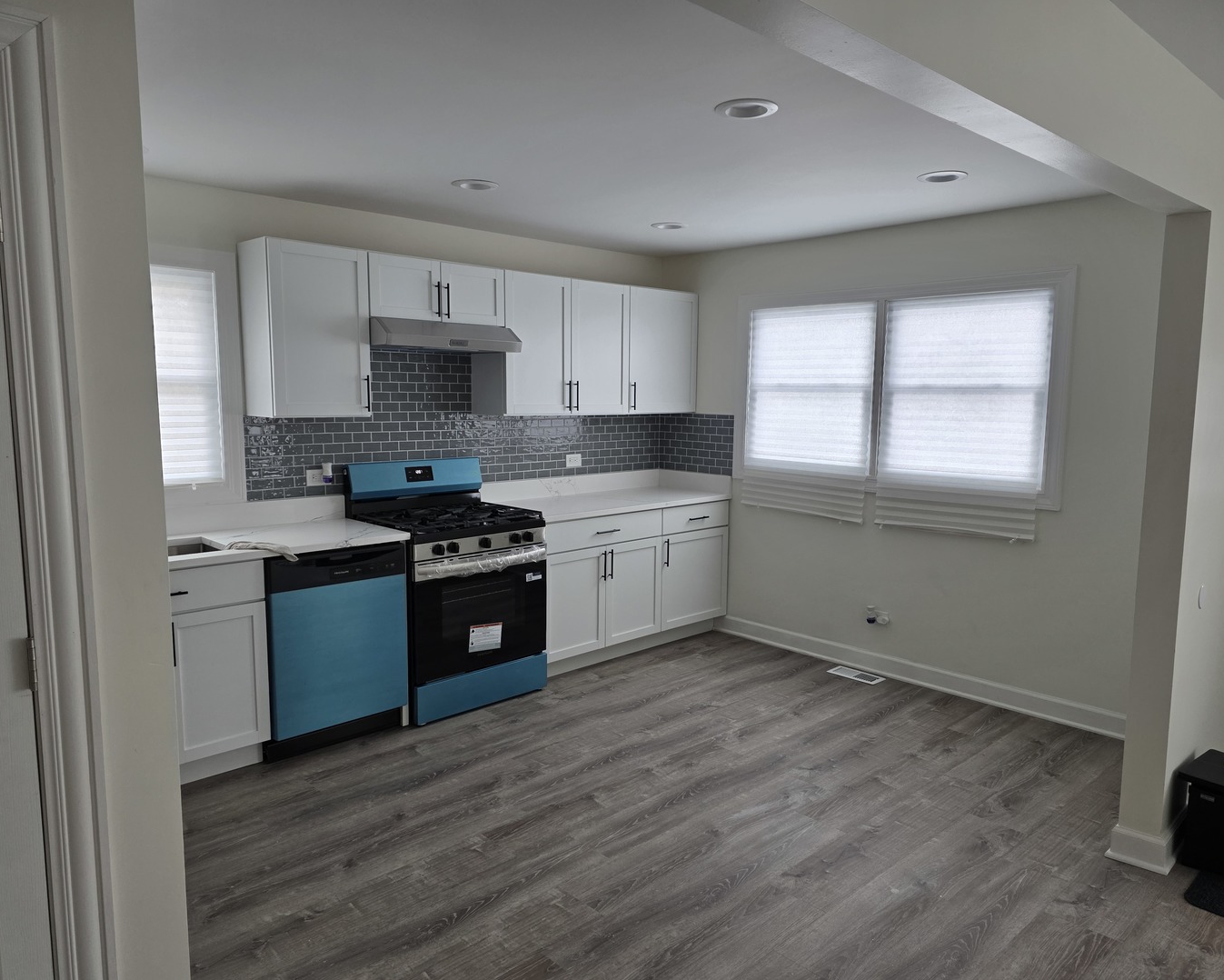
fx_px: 870
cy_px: 490
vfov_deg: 58.8
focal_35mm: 24
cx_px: 639
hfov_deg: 70.2
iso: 160
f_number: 1.7
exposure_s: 1/180
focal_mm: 6.3
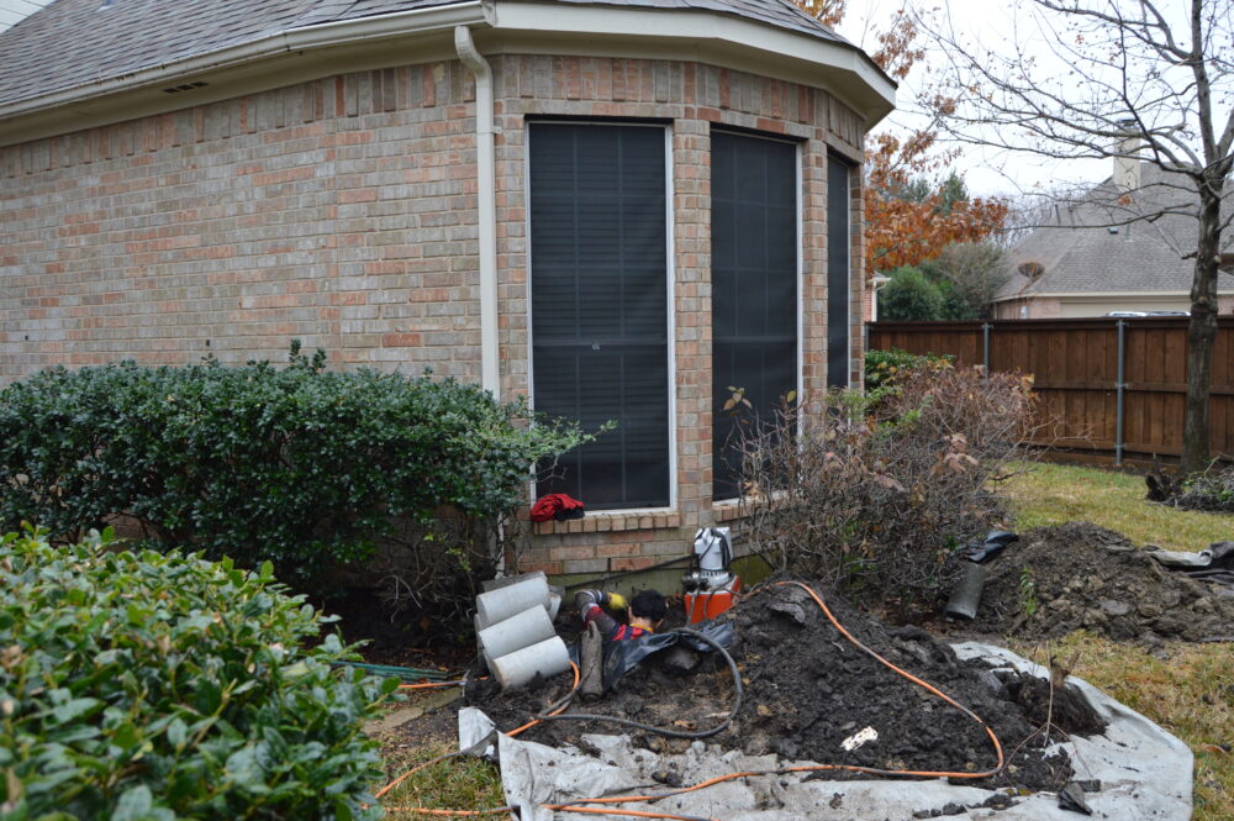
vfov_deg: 47.9
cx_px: 617
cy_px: 410
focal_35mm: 27
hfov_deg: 67.4
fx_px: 925
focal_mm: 18
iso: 200
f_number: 5.6
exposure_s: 1/125
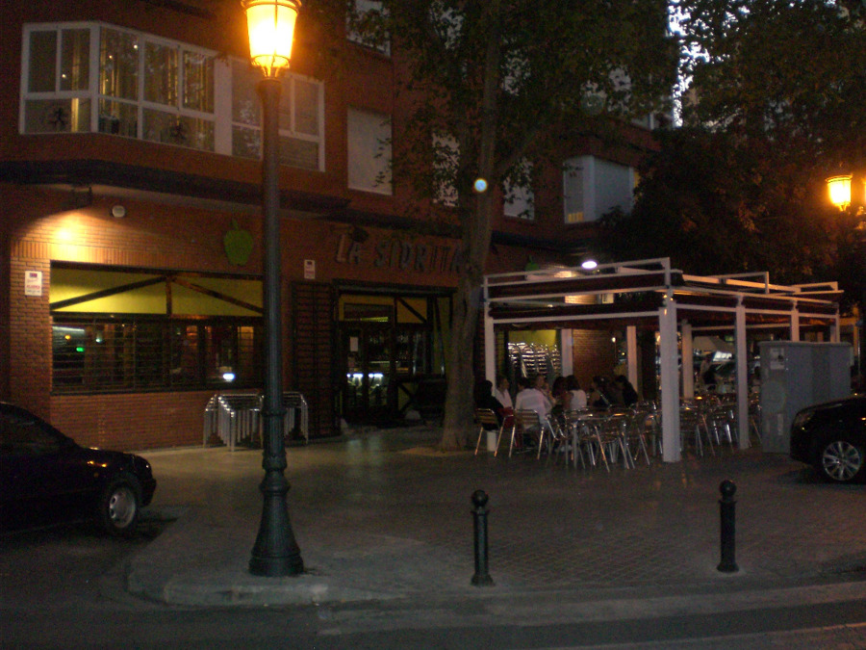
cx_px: 433
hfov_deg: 49.0
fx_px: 951
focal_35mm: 38
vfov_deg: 37.7
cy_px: 325
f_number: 3.1
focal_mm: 6.3
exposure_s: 1/60
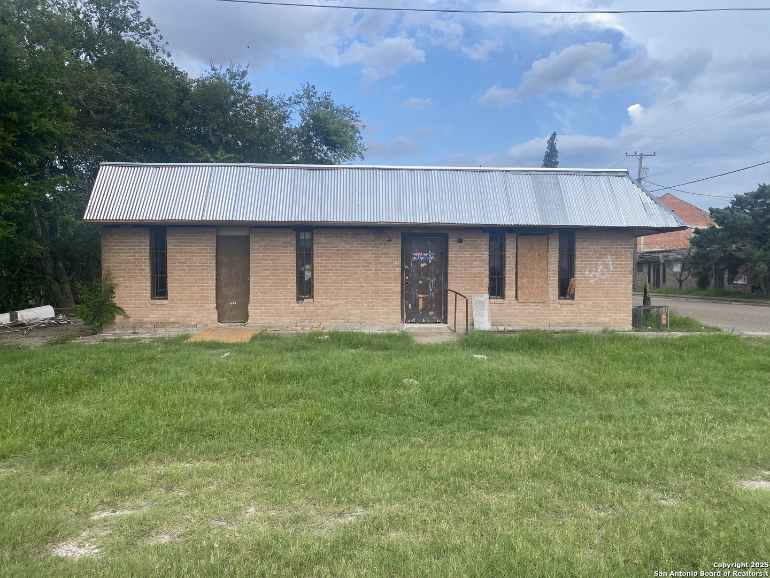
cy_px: 289
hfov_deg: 67.3
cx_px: 385
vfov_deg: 53.1
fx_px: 578
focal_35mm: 26
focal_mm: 4.25
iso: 32
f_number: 1.8
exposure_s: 1/673
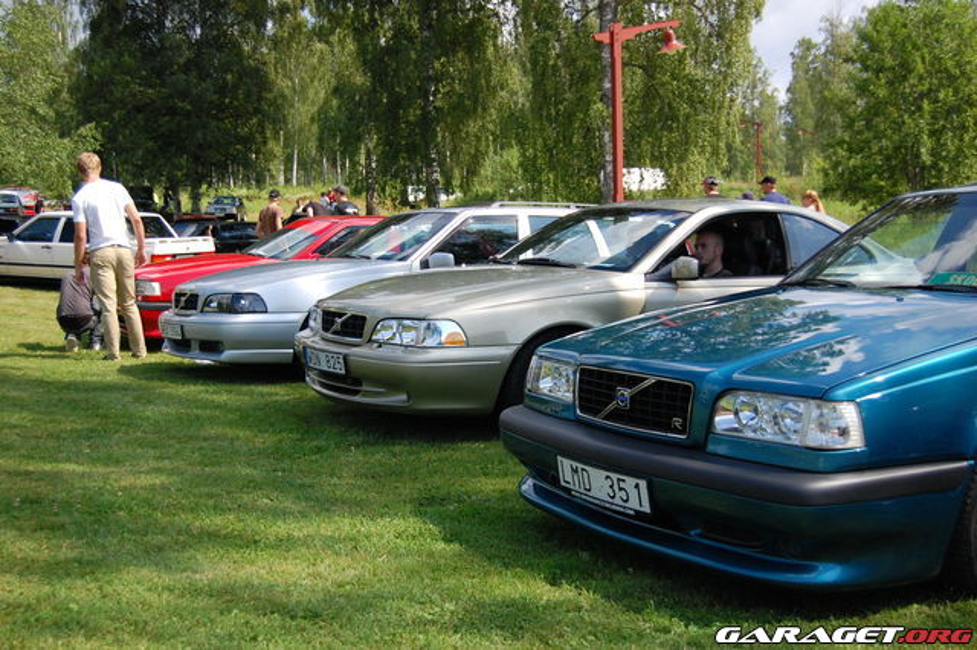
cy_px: 325
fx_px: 1058
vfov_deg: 34.2
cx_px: 488
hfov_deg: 49.6
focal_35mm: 39
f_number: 4.5
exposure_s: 1/3200
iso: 800
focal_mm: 26
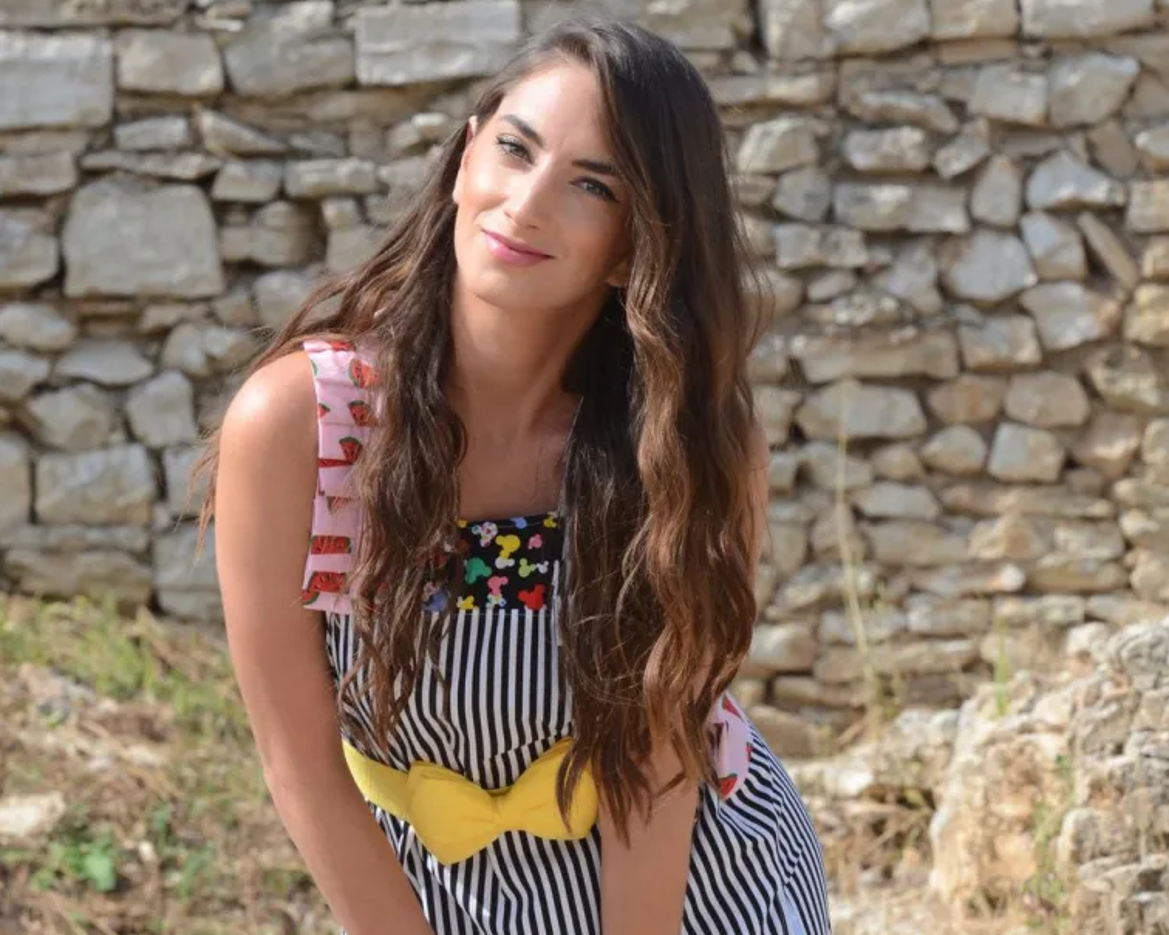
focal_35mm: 287
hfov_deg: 6.7
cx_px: 584
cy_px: 710
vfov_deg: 5.4
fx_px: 9921
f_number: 11
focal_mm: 135
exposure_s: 1/500
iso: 500
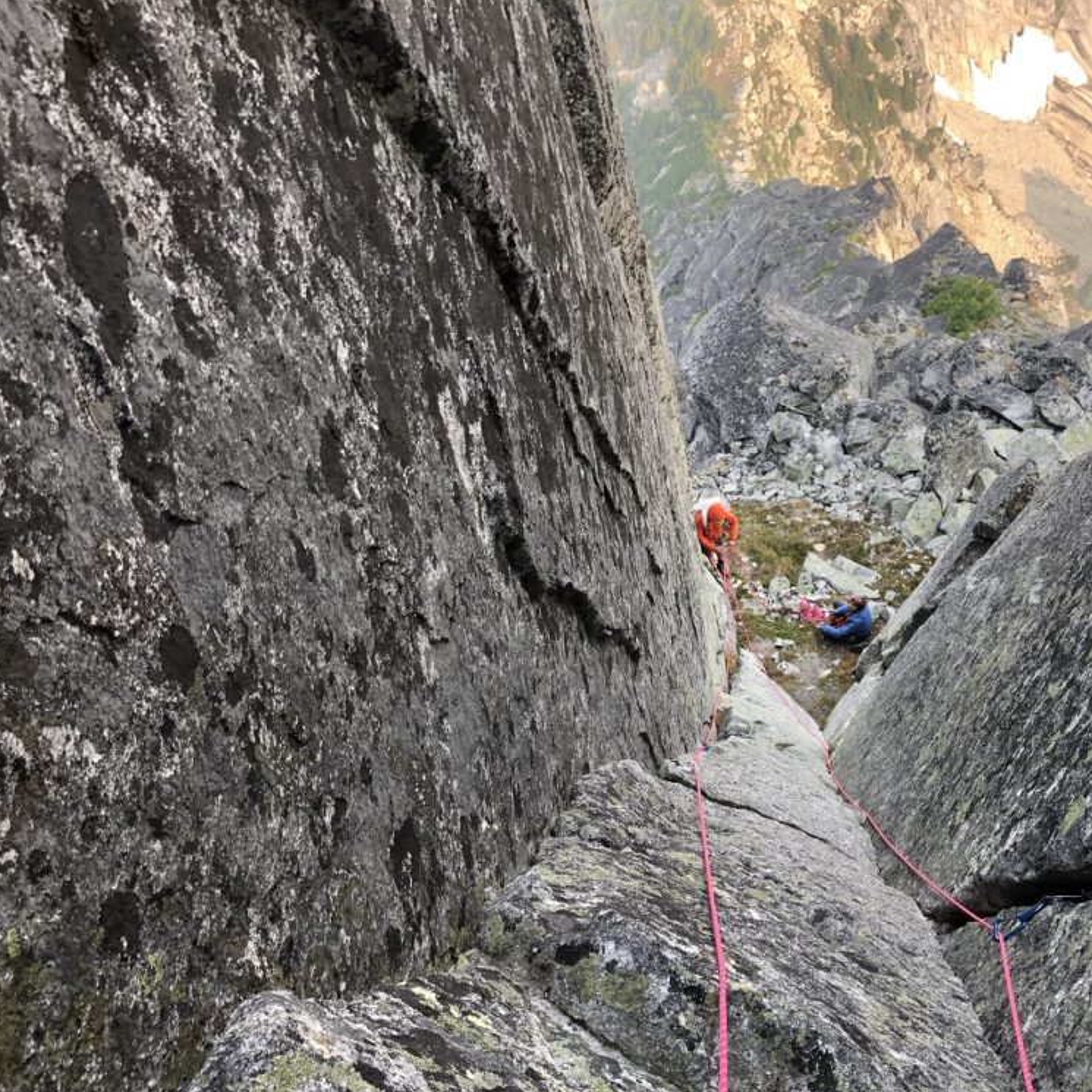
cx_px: 742
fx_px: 1213
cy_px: 558
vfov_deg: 48.4
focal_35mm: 34
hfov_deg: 47.5
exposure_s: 1/120
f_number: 1.8
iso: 32
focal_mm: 3.99
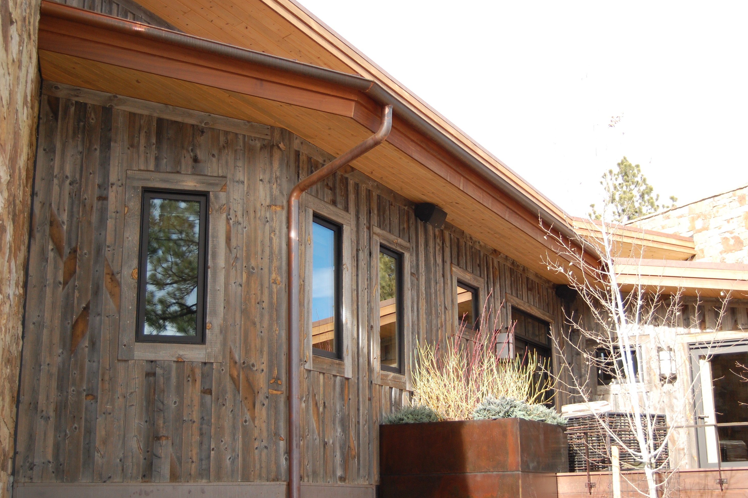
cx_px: 376
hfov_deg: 41.5
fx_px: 987
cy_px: 246
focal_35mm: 48
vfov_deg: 28.3
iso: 400
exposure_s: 1/500
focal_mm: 31
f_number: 4.5
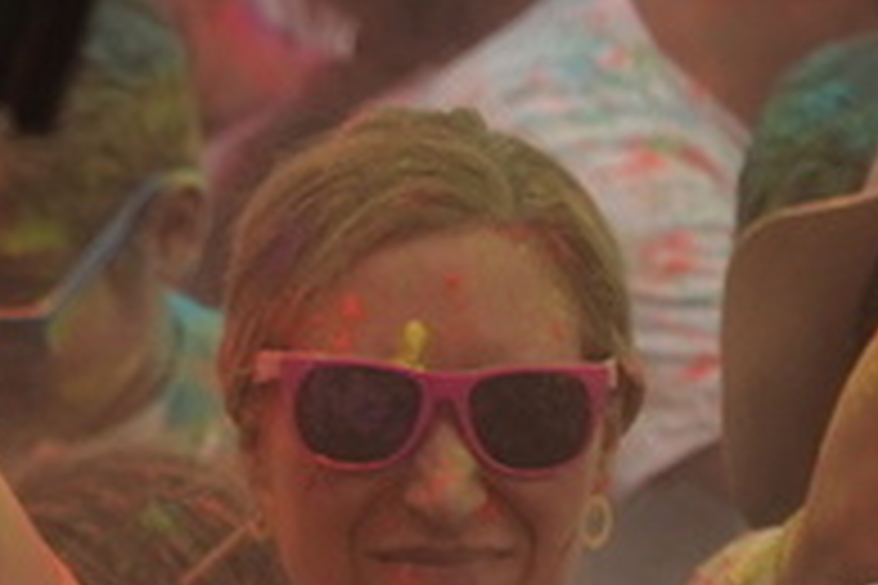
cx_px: -1198
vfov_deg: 1.8
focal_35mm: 753
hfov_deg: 2.7
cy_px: 742
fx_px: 18363
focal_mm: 105
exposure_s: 1/500
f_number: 5.6
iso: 250
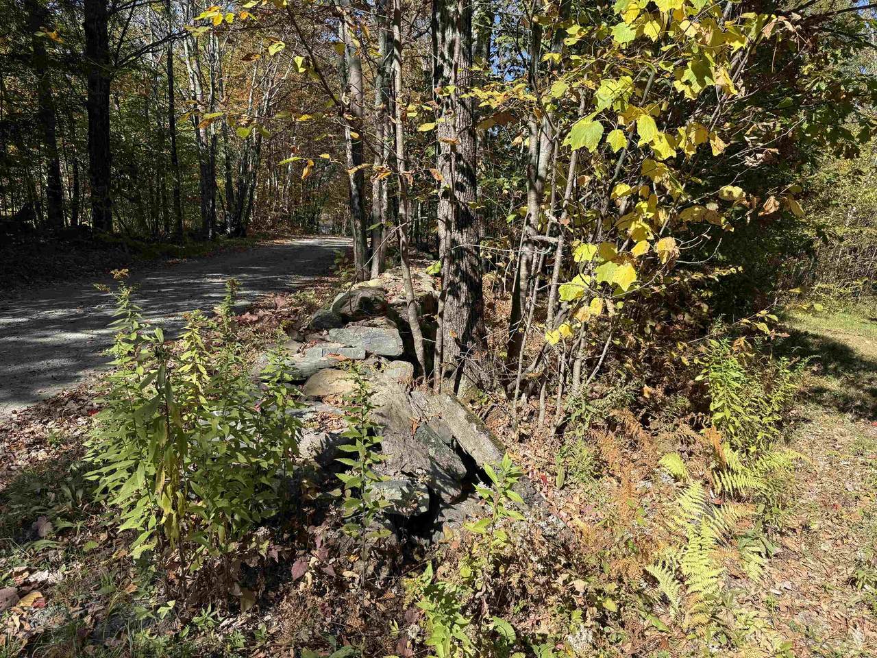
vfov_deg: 56.8
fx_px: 608
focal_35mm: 24
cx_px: 438
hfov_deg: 71.6
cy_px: 329
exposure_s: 1/1689
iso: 80
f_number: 1.78
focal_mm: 6.76
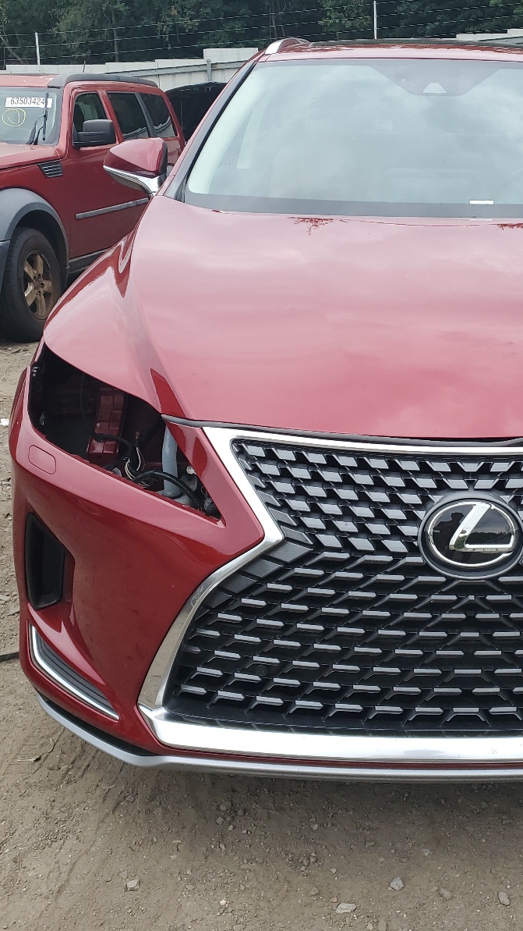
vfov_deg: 52.8
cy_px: 467
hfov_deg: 30.0
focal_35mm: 38
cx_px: 461
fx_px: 937
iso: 50
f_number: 1.5
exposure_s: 1/526
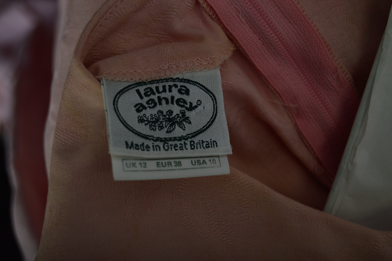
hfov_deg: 31.9
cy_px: 130
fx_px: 685
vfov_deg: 21.5
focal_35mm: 63
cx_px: 196
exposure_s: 1/200
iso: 200
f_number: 5
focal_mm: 42
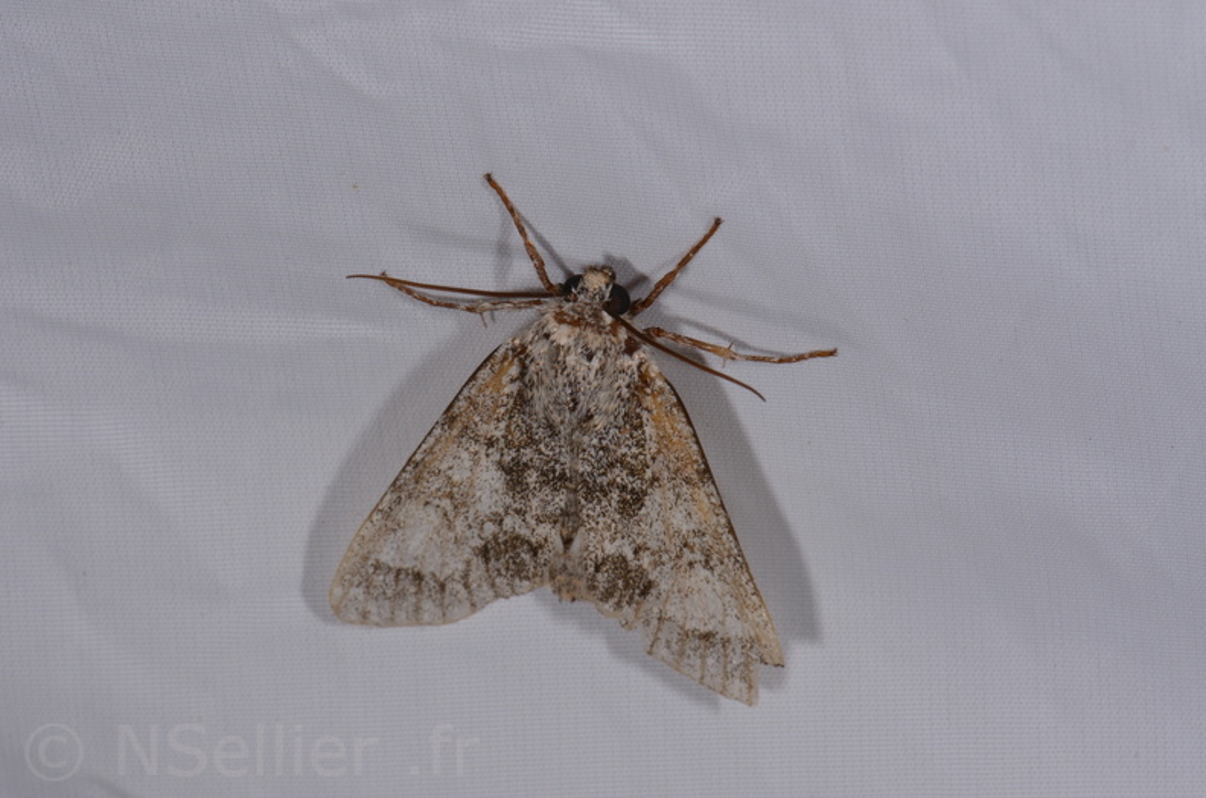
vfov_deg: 10.7
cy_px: 399
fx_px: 4261
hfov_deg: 16.1
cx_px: 603
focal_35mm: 128
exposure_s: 1/60
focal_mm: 85
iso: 100
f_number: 32
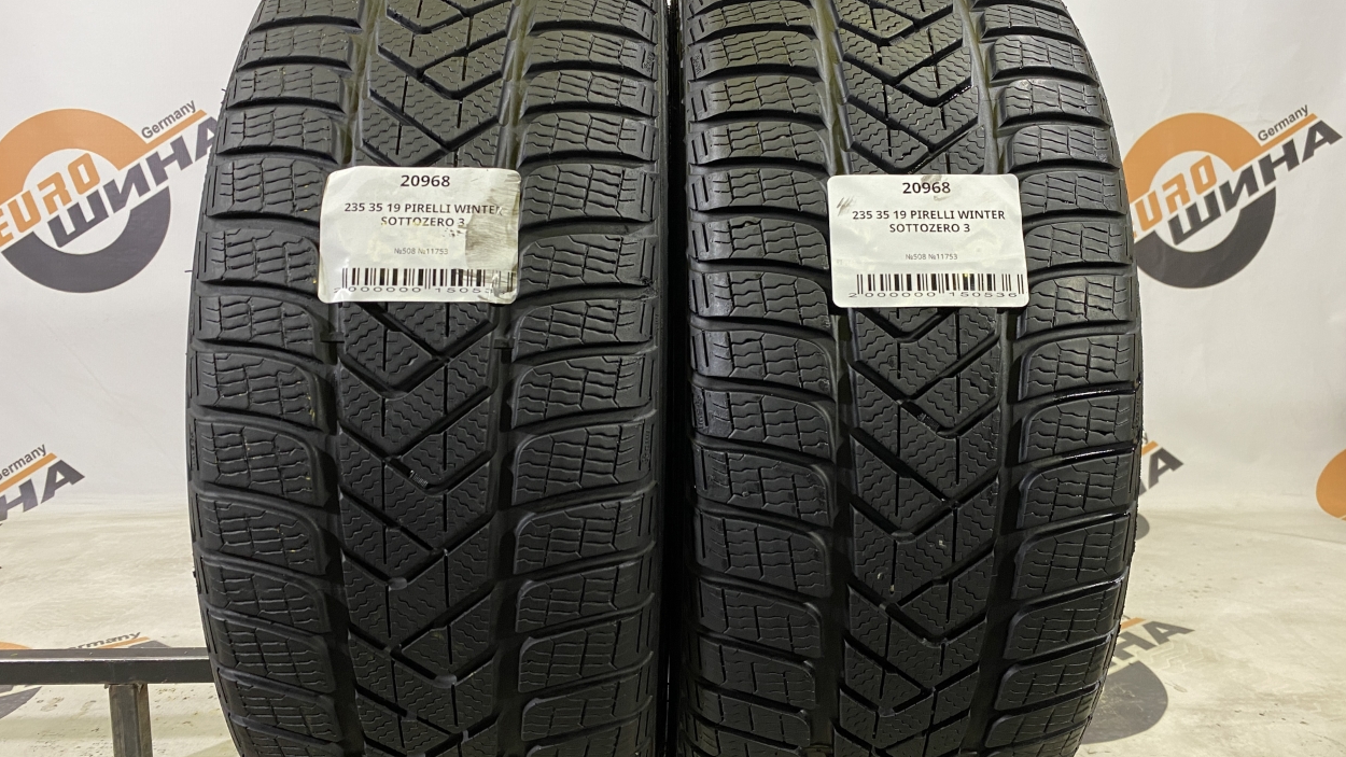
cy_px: 335
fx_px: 1035
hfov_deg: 66.1
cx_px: 682
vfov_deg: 40.1
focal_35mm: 29
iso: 80
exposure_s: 1/50
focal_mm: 4.25
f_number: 1.8
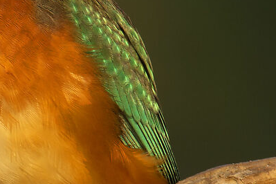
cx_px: -30
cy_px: 163
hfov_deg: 0.4
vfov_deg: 0.3
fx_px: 41450
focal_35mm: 5407
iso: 100
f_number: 8
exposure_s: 1/160
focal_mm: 600
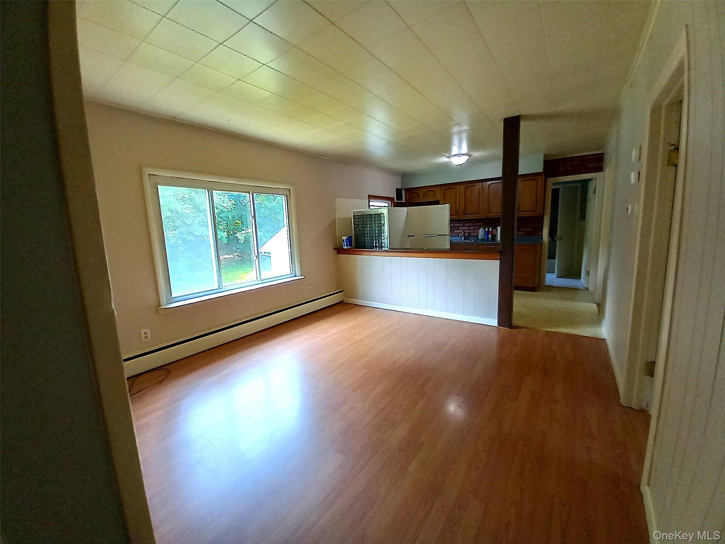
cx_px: 362
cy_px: 272
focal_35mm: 13
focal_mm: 1.13
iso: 160
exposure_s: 1/60
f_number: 2.2
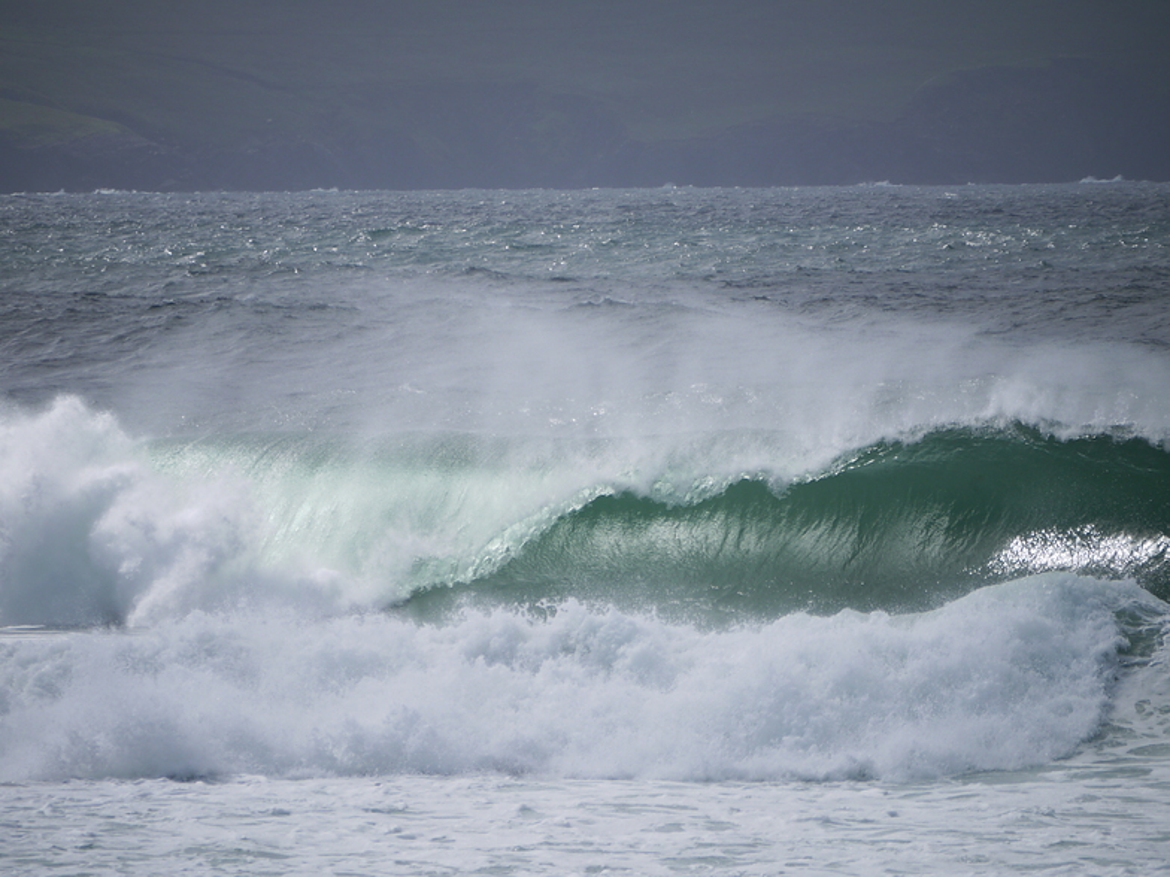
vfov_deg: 3.7
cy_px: 438
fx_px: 13520
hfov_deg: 5.0
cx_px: 585
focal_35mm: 400
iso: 100
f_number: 6.3
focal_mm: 200
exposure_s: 1/1000
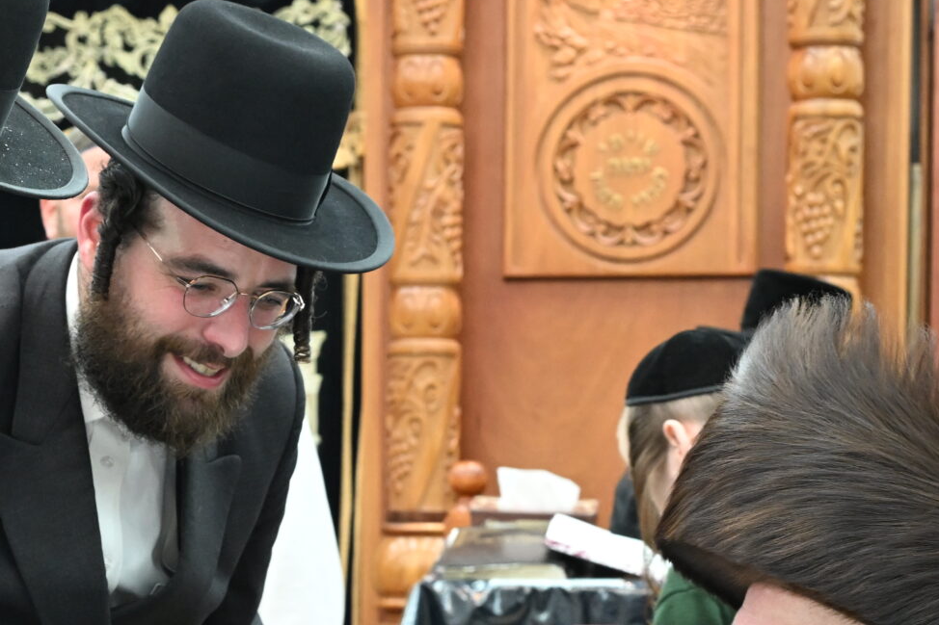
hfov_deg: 14.4
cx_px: 247
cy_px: 684
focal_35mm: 142
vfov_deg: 9.6
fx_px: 3703
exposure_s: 1/200
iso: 2500
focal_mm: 54
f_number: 5.6
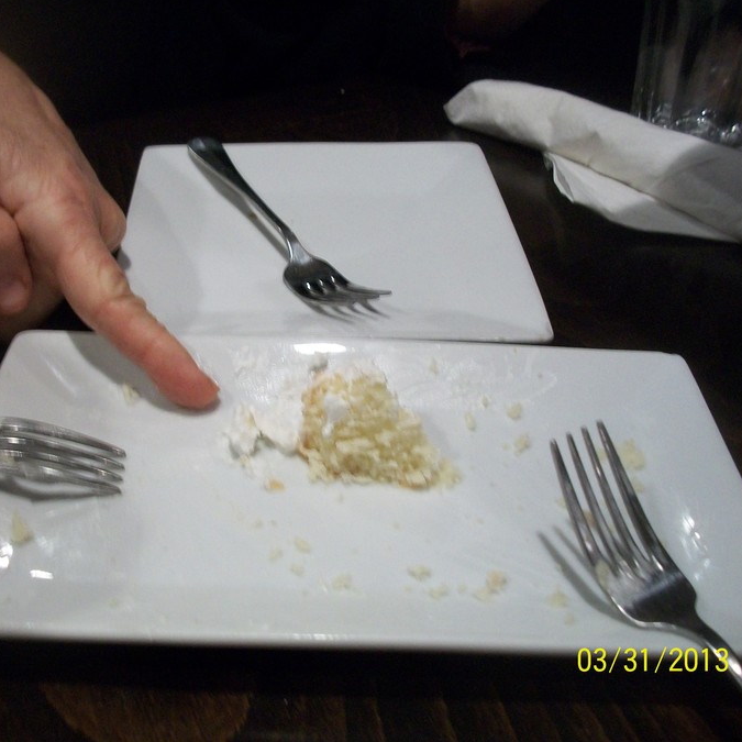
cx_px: 281
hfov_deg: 43.5
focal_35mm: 38
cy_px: 369
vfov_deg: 43.9
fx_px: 922
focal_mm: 5.7
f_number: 2.9
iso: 196
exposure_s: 1/8
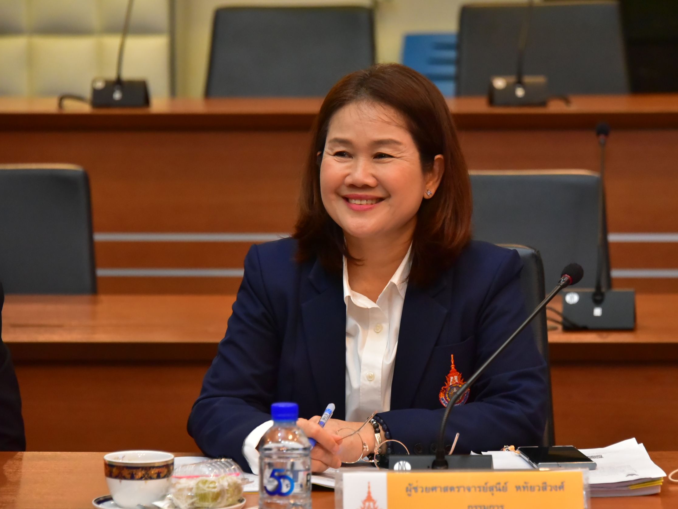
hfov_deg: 10.7
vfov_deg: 8.1
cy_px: 254
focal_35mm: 184
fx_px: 3603
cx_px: 380
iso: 8000
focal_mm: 170
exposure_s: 1/200
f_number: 6.3
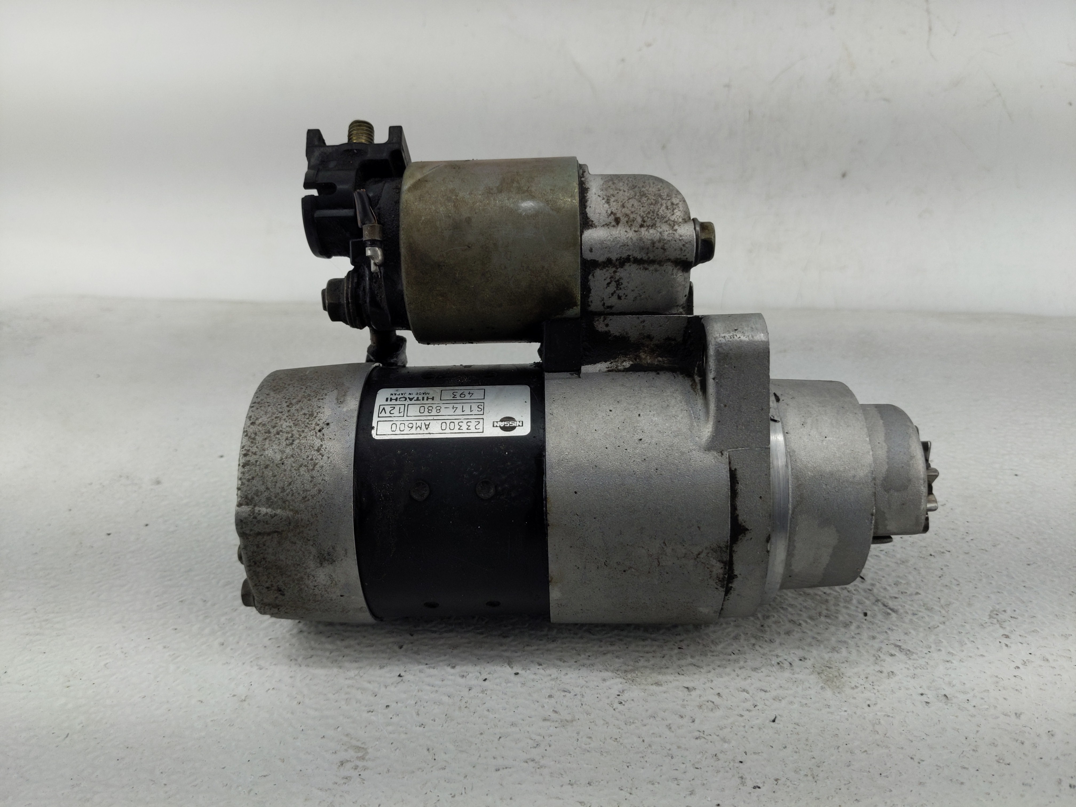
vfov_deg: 54.9
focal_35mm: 25
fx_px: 777
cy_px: 404
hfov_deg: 69.4
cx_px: 538
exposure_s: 1/168
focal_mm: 4.38
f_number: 1.73
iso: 55
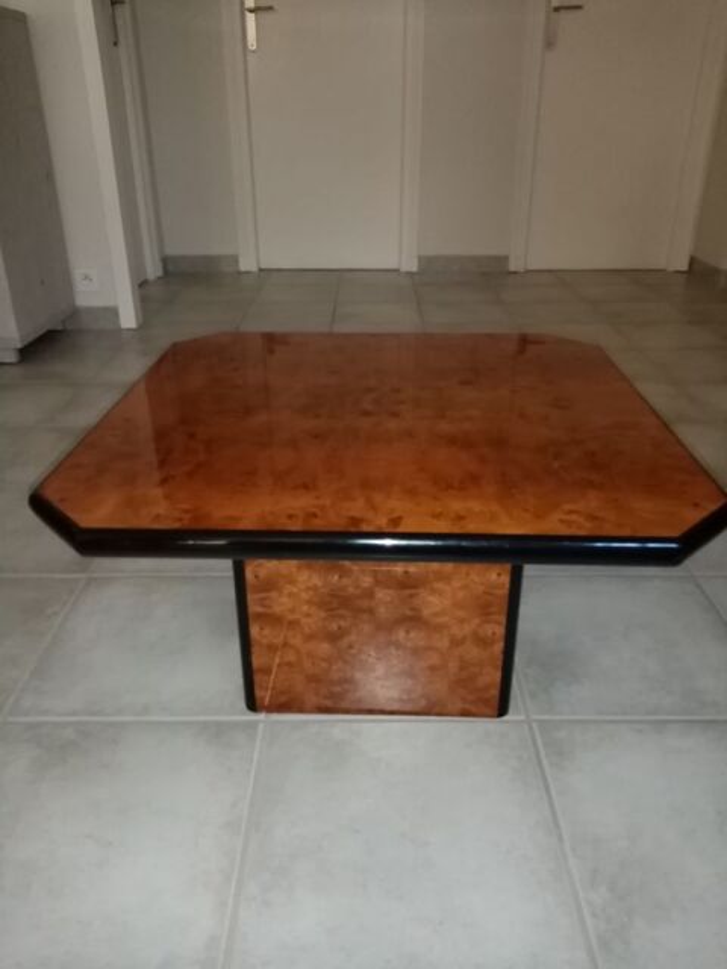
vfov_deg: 67.3
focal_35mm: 26
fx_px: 728
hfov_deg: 53.1
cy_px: 484
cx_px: 364
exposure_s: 1/25
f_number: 1.8
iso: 643
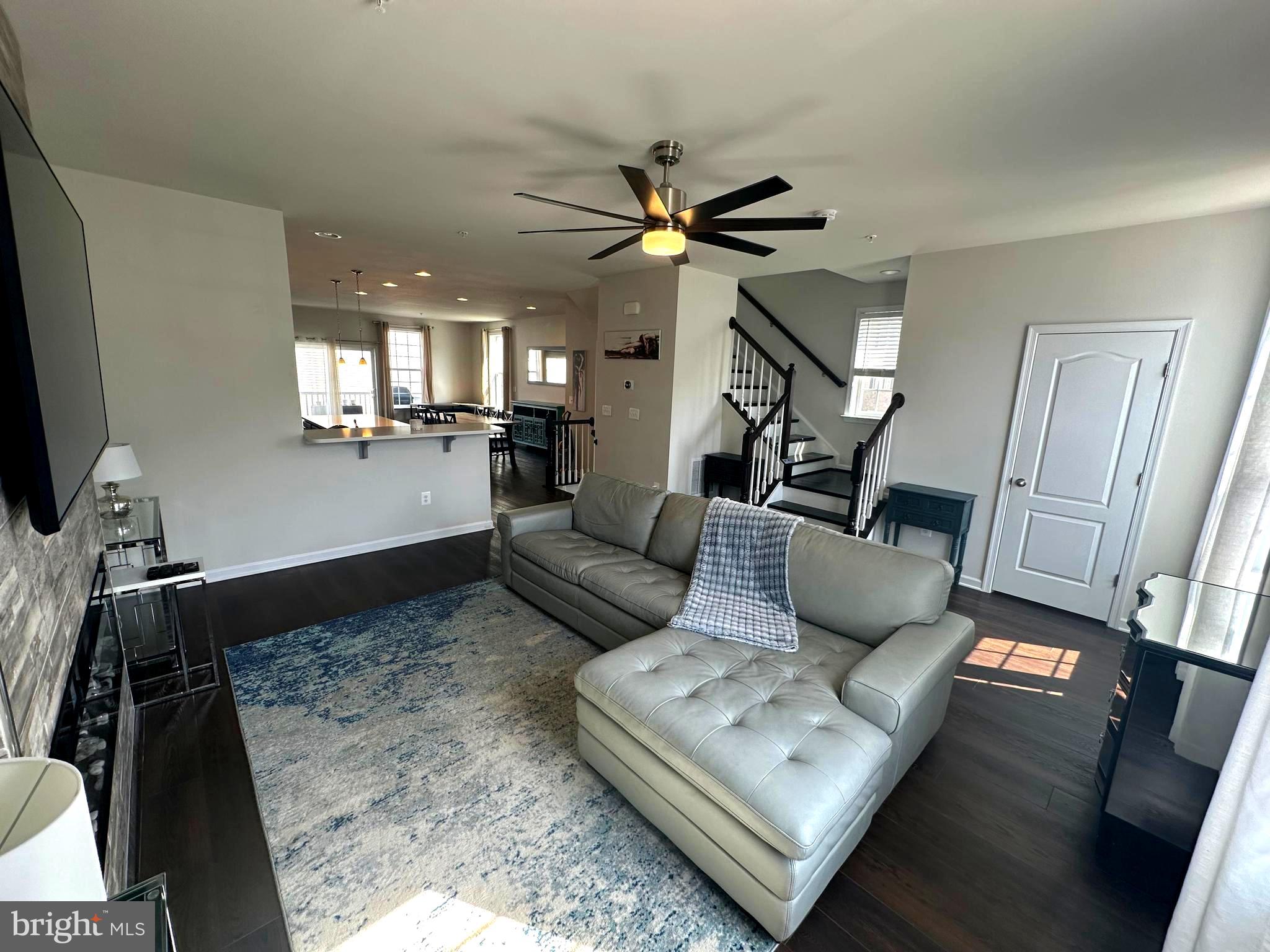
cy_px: 476
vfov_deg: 85.7
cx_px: 635
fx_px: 514
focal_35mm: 14
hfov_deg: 102.1
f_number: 2.2
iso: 80
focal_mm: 2.22
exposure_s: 1/120
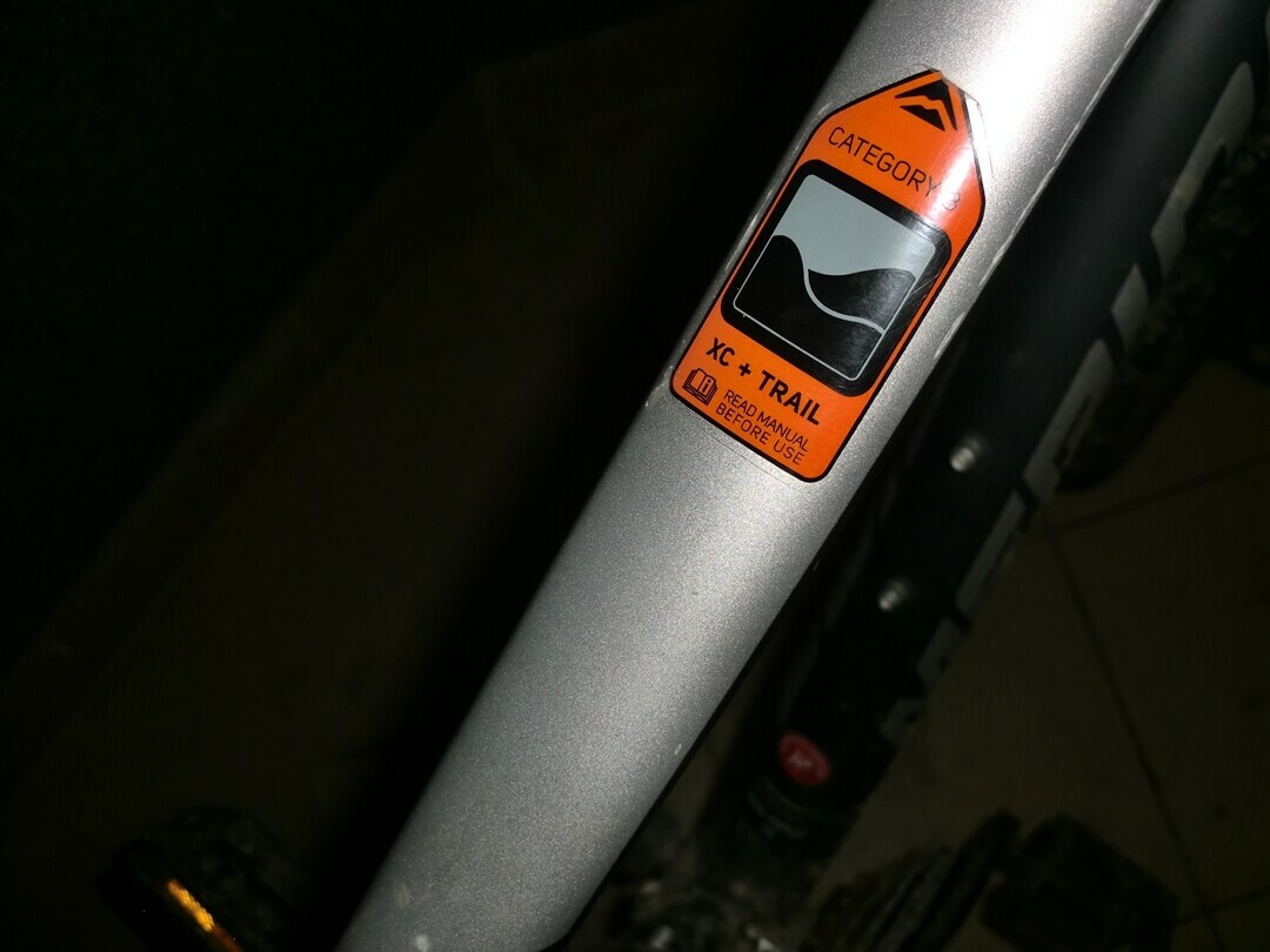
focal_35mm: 35
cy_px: 476
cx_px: 635
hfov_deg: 52.6
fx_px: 1284
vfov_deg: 40.7
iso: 64
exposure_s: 1/50
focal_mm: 6.3
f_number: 7.8
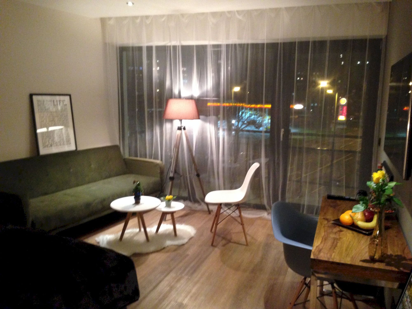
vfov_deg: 42.9
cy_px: 154
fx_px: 393
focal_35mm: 33
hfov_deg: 55.4
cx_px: 206
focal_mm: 4.12
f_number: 2.4
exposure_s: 1/15
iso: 400
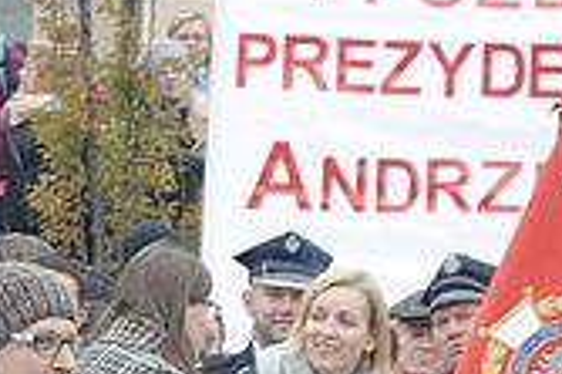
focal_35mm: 612
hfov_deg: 3.4
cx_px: -91
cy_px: 689
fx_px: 9544
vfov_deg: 2.2
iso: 800
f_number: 5.3
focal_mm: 80
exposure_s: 1/250
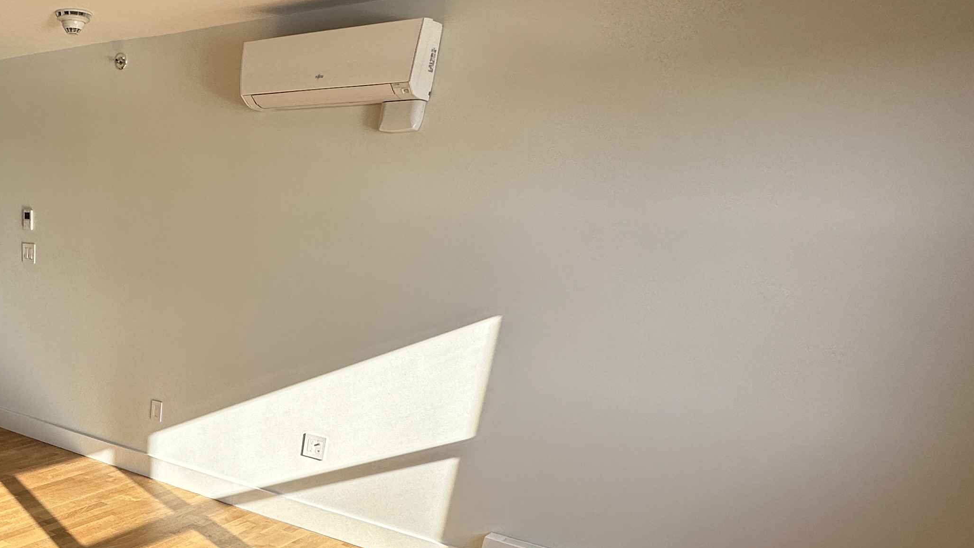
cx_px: 95
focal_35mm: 30
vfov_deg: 35.4
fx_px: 775
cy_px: 542
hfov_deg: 55.6
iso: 40
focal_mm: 2.22
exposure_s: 1/593
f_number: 2.2
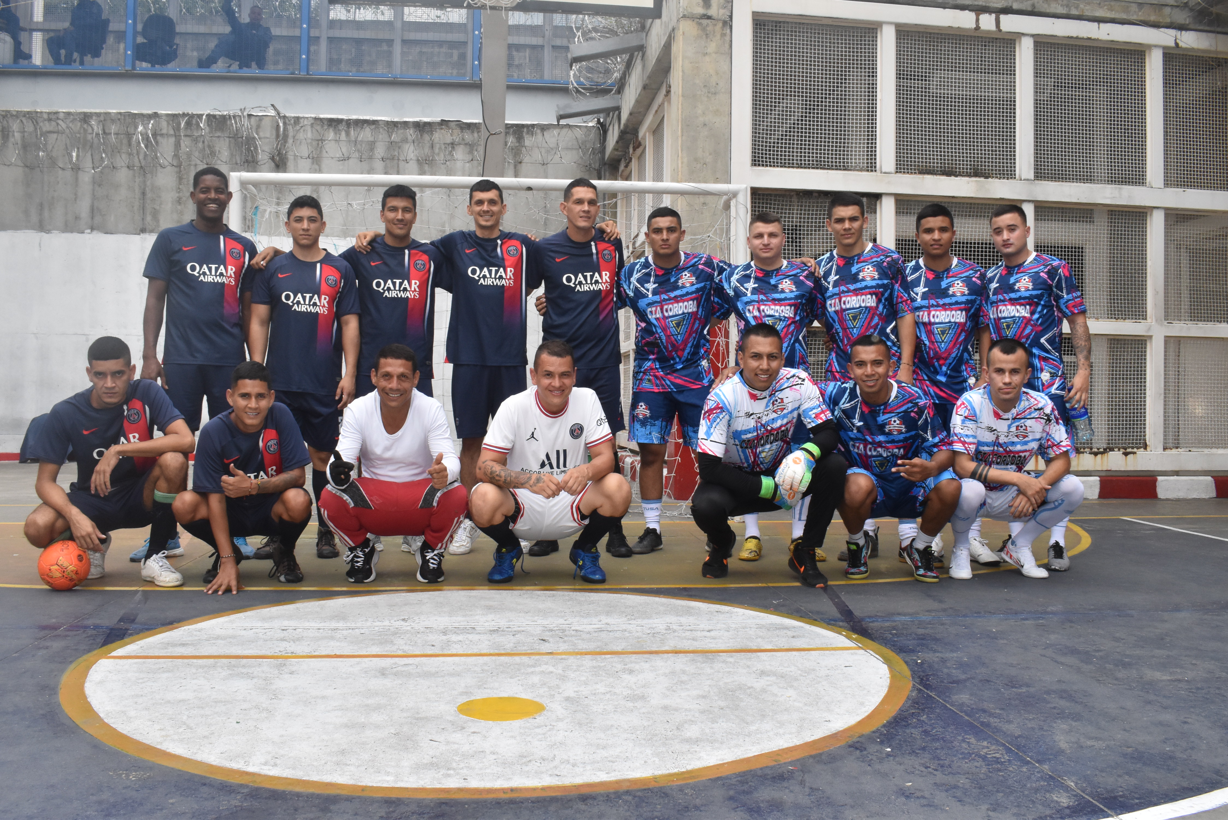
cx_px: 614
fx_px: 1075
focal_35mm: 32
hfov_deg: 59.5
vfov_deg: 41.7
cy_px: 410
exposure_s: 1/200
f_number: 18
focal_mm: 21
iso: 1250
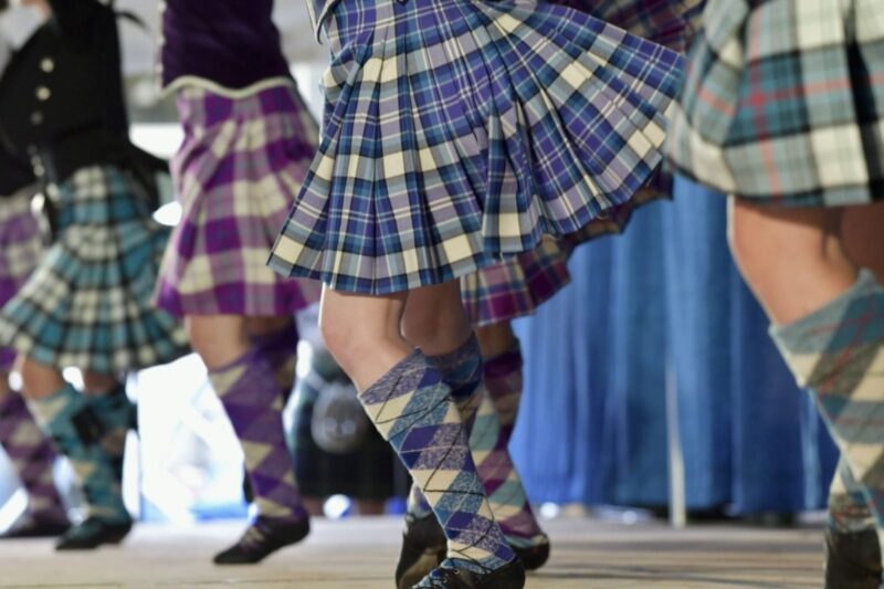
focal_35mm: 195
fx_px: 4787
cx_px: 442
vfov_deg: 7.0
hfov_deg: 10.6
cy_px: 294
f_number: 4
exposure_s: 1/250
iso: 1000
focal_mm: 130
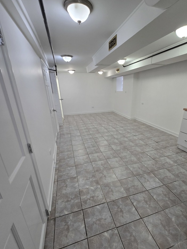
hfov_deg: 81.5
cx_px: 104
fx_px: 108
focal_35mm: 15
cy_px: 132
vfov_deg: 98.1
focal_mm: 2.2
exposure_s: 1/60
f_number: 2.2
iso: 160
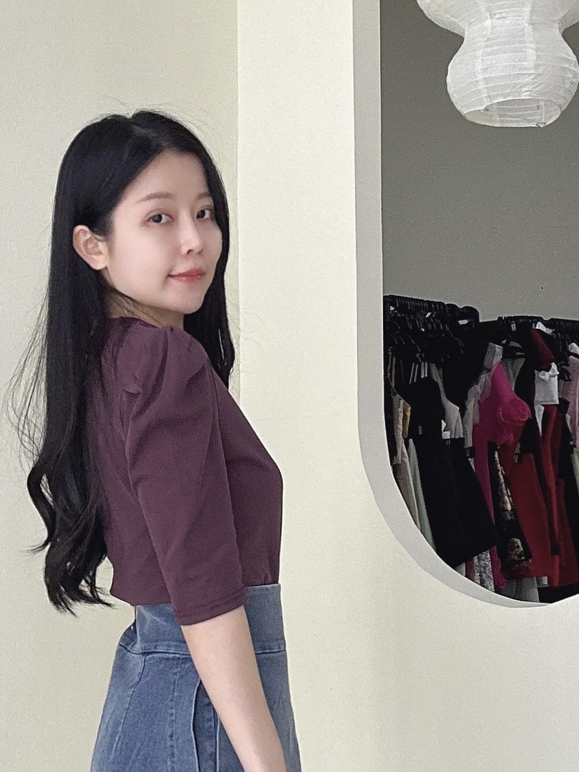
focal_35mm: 51
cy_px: 758
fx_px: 1137
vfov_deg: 34.4
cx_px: 188
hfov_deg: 28.4
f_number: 1.9
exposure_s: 1/113
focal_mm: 2.69
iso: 80
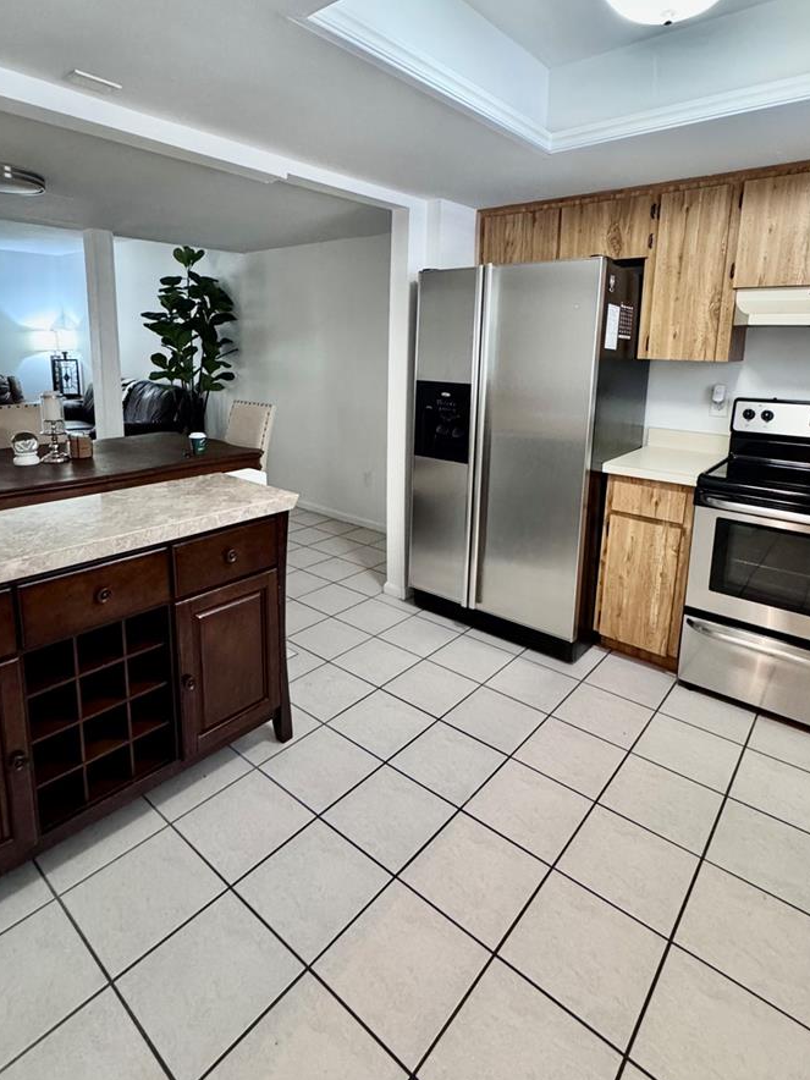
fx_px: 593
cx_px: 398
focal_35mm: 19
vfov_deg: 83.8
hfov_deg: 68.7
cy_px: 439
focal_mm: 2.22
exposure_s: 1/60
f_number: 2.2
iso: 640
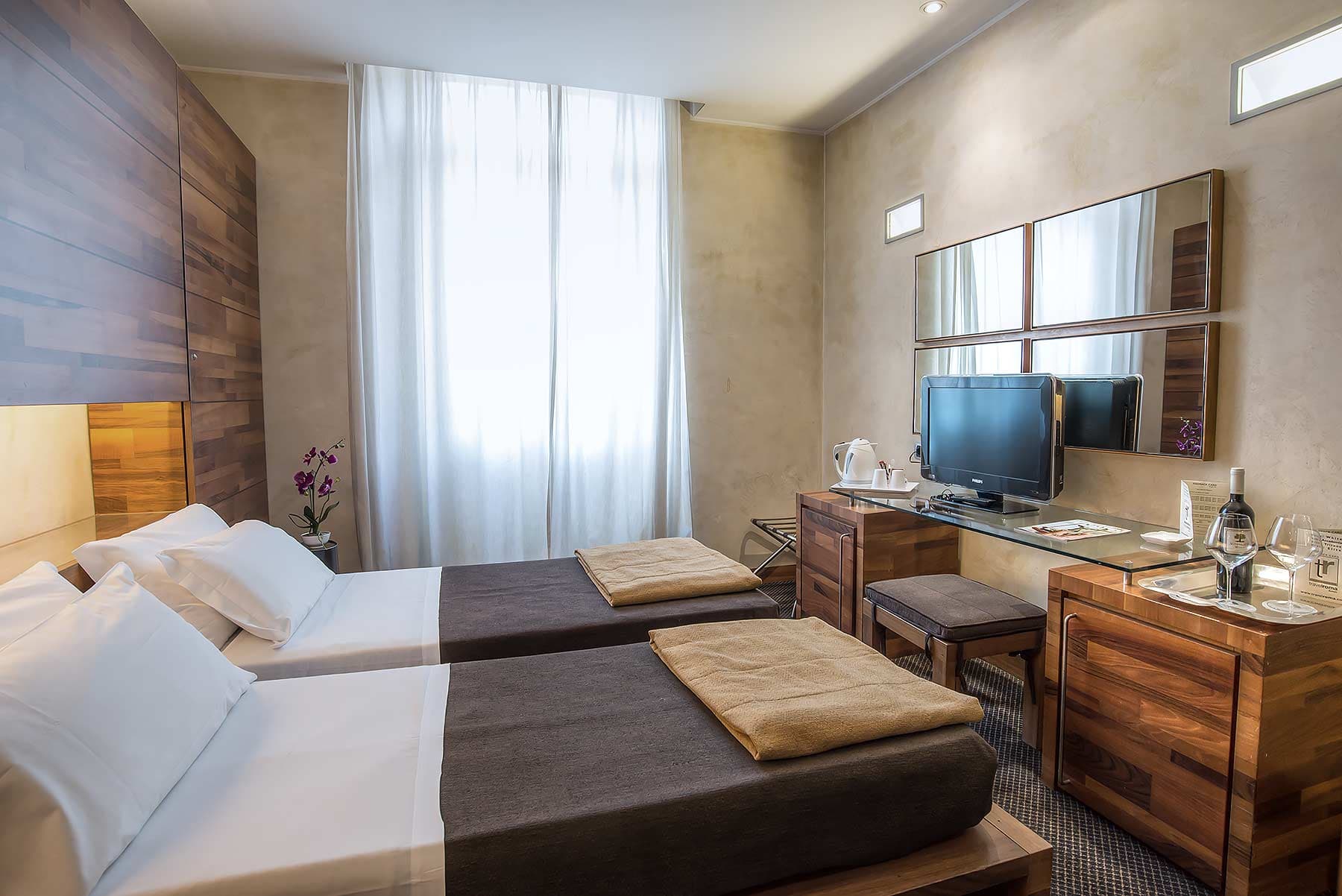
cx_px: 671
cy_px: 448
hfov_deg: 90.0
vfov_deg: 67.4
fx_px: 671
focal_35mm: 18
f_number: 9
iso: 640
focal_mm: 18
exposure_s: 1/6
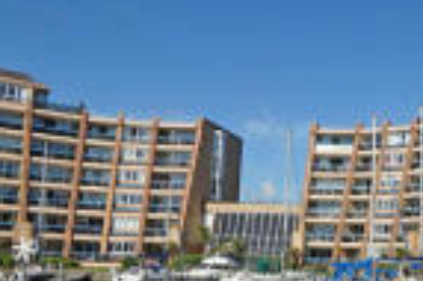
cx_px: 487
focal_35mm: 50
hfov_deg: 33.5
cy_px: 197
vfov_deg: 26.7
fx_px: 587
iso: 100
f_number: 9
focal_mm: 10
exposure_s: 1/320
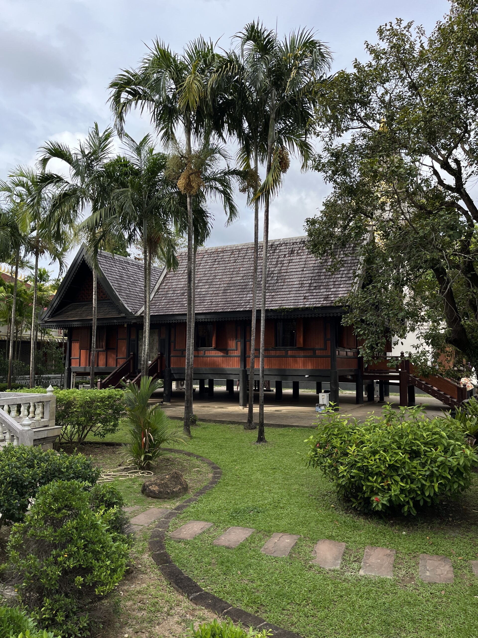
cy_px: 319
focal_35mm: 26
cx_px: 239
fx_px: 479
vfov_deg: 67.3
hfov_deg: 53.1
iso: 50
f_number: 1.6
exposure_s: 1/1802
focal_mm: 5.1
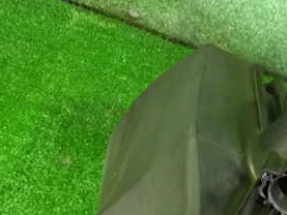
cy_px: 205
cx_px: 282
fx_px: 539
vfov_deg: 21.9
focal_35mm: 65
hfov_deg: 28.1
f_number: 2.3
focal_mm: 5.4
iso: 2000
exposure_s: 1/40
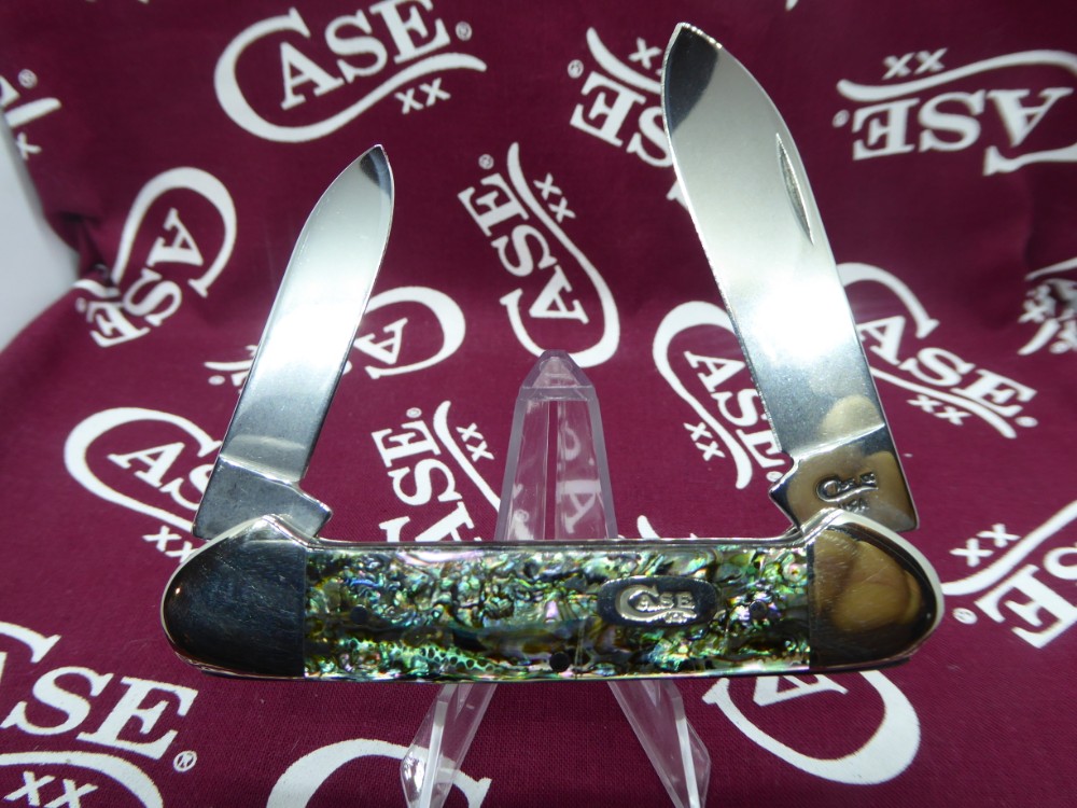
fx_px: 902
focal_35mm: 29
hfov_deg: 61.7
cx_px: 538
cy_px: 404
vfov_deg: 48.2
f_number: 3.5
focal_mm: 5
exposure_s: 1/60
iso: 100
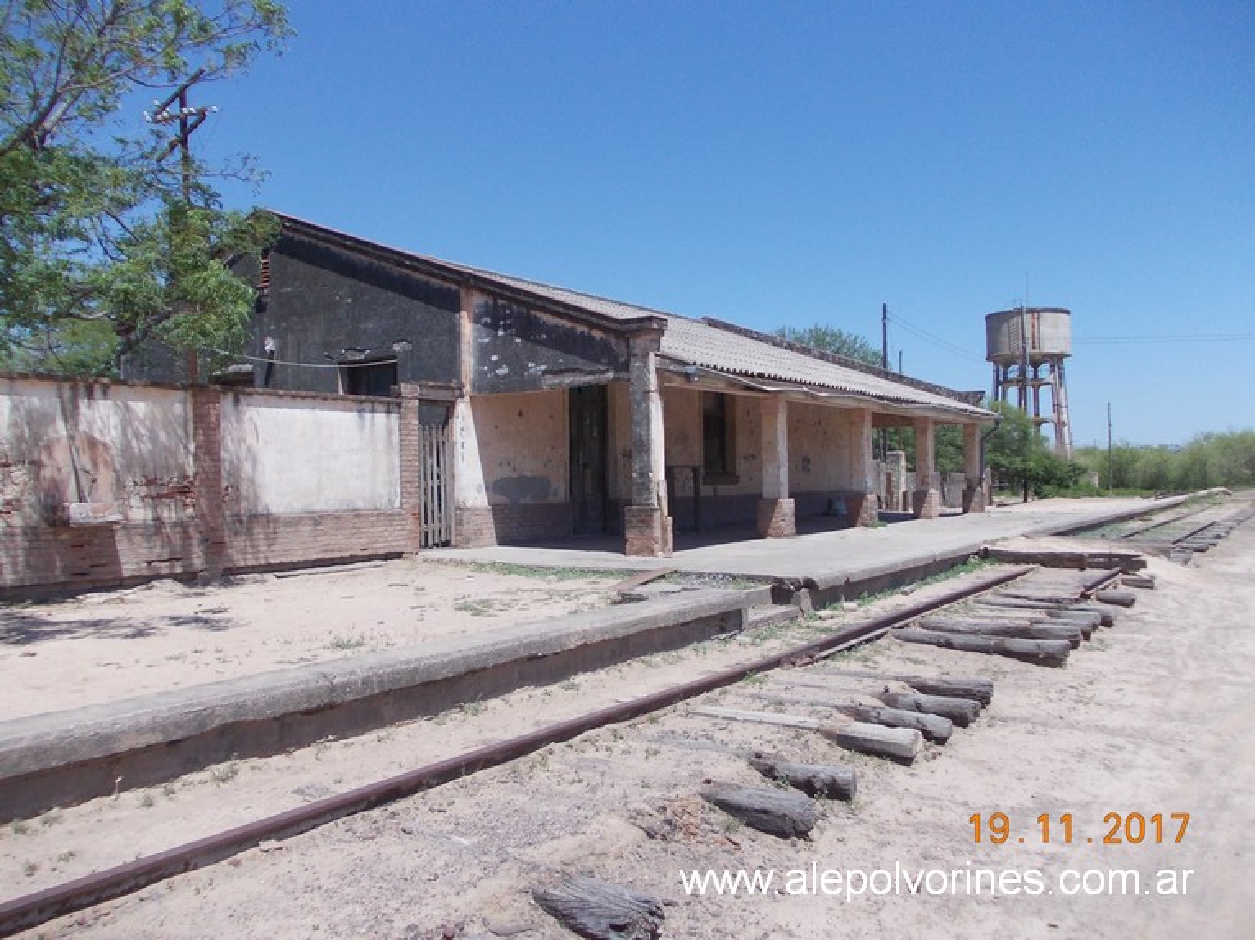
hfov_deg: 63.5
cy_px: 470
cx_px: 628
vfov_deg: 49.7
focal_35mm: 28
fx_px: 1015
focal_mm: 4
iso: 80
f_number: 5.4
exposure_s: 1/400
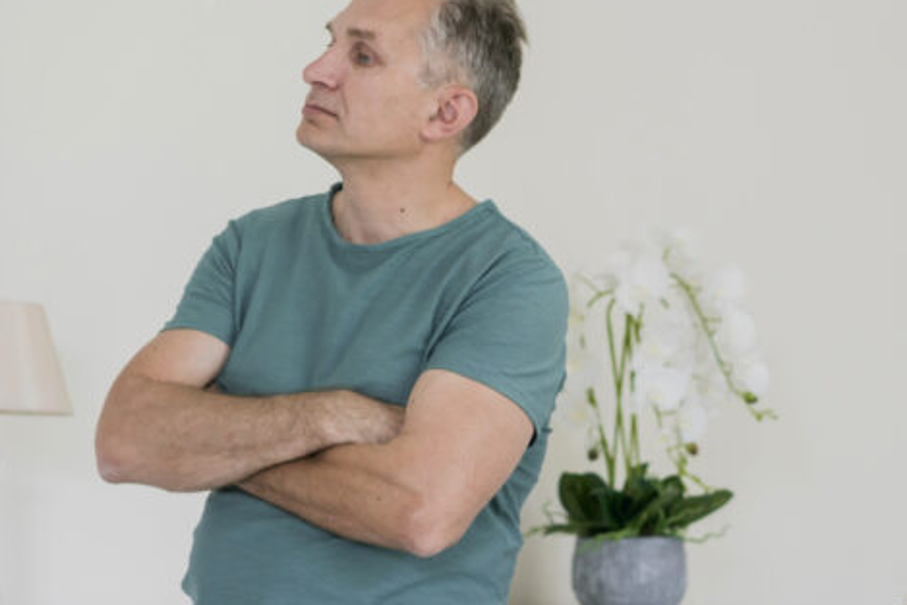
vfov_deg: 11.4
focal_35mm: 120
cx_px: 723
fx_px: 3024
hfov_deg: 16.9
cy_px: 511
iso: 320
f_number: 3.2
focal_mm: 55
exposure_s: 1/125
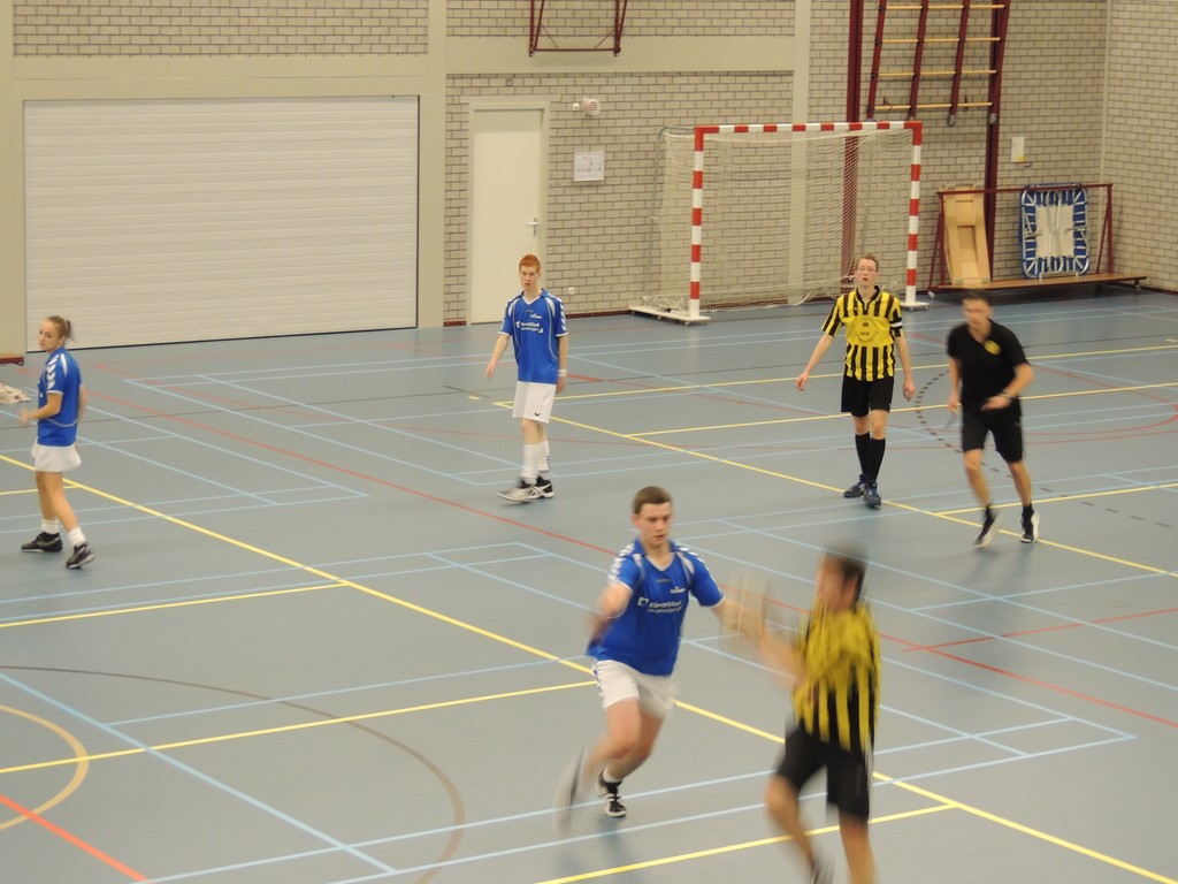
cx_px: 589
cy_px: 442
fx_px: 3063
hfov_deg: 21.8
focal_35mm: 90
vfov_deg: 16.4
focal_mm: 16
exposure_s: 1/25
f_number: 4.1
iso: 400
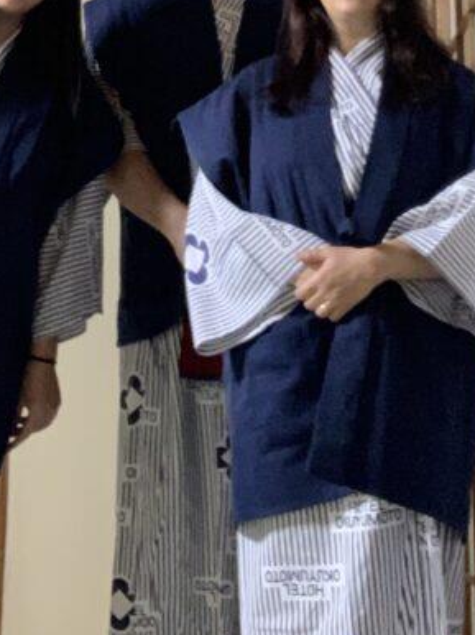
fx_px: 1557
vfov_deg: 22.1
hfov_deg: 17.3
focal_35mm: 85
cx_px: 228
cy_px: -5
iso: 500
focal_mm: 2.87
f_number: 2.2
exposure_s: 1/20
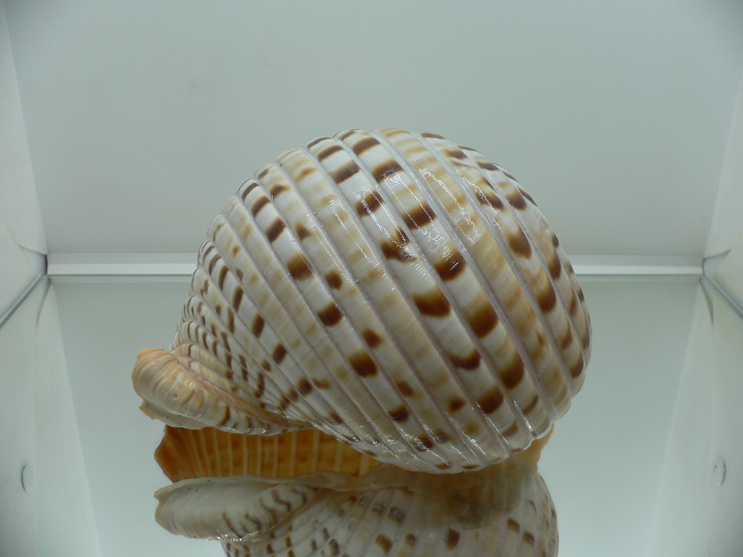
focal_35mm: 35
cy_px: 278
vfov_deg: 40.7
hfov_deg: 52.6
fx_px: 751
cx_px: 372
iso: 80
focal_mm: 4.6
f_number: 2.8
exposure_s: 1/80
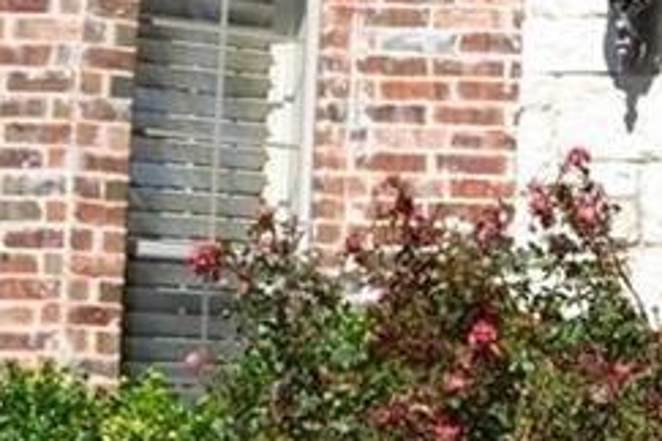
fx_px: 2795
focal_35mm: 152
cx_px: 1261
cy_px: 223
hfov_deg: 12.2
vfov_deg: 9.0
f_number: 9
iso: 100
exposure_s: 1/200
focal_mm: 24
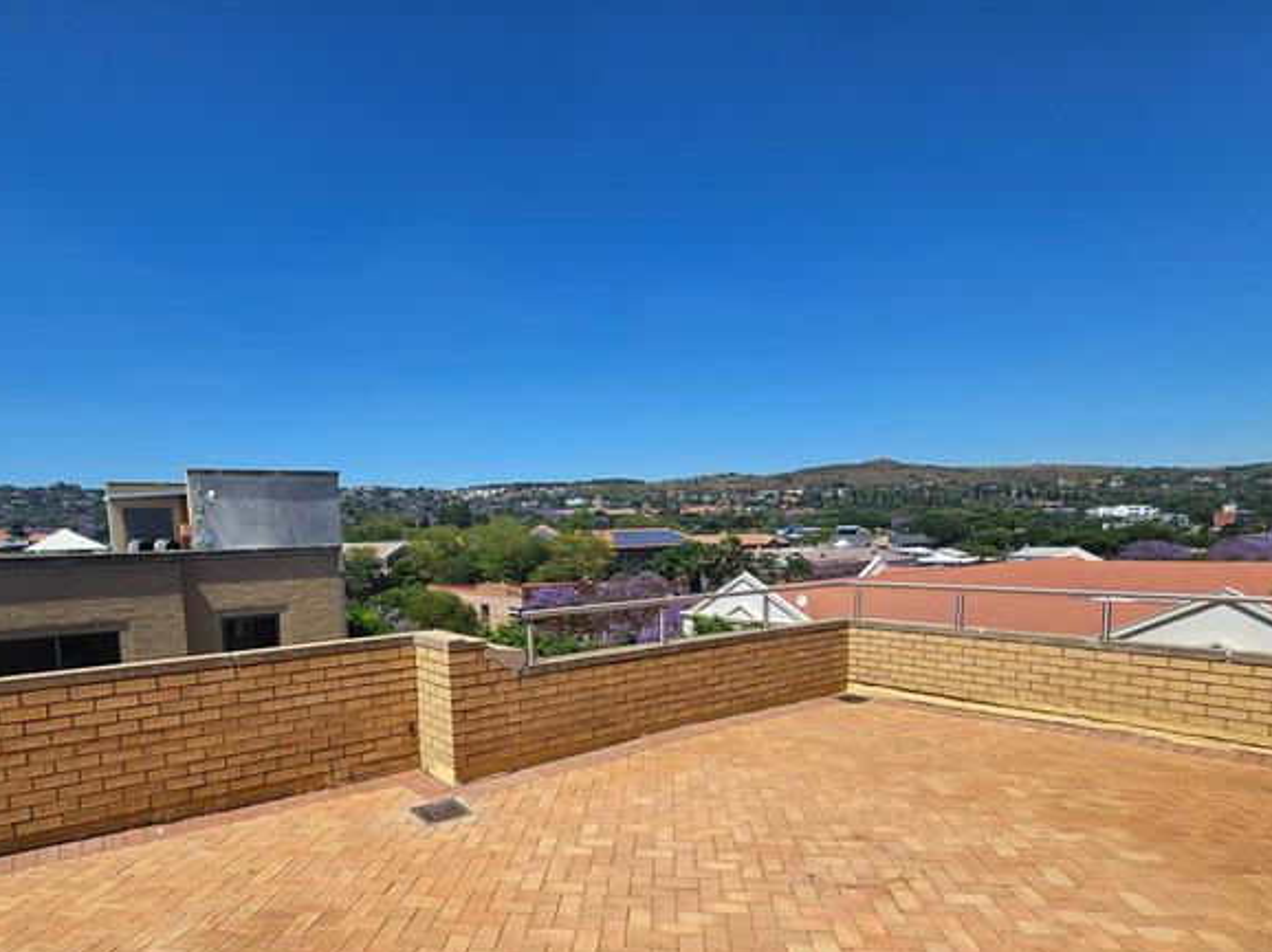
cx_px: 539
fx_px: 661
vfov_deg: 69.8
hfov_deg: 87.1
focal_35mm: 18
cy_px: 622
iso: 50
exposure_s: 1/3354
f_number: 2.2
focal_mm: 2.2
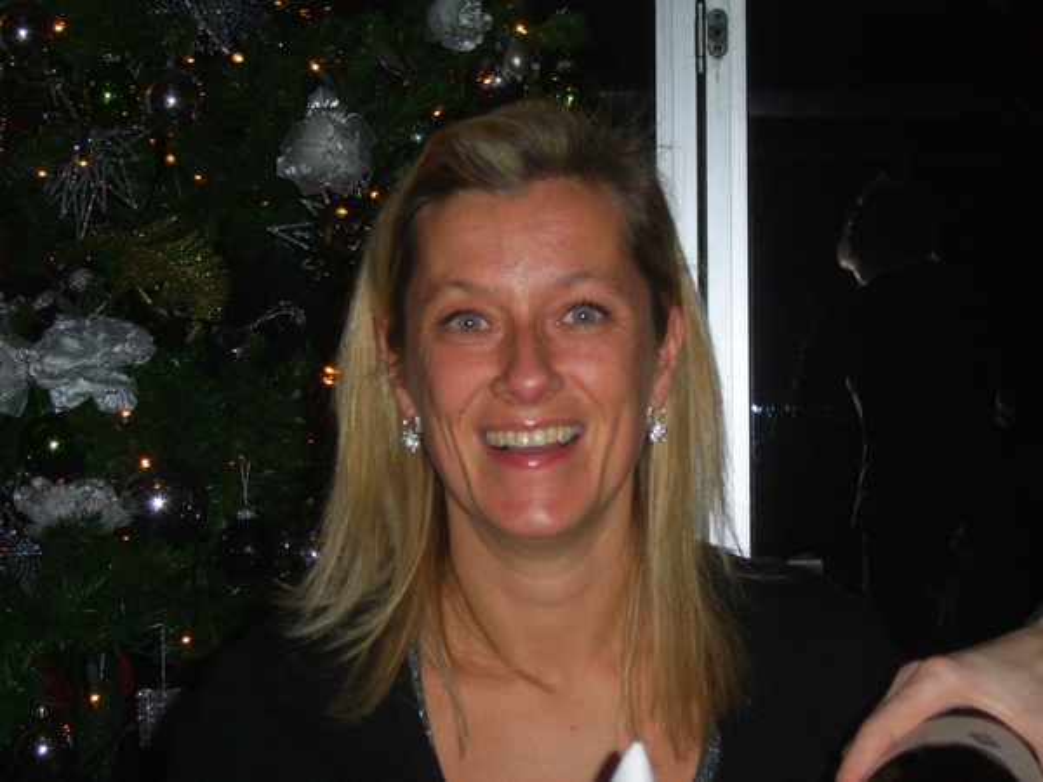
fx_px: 3073
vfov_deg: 14.5
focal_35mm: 102
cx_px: 522
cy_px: 391
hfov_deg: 19.3
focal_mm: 21.2
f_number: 4.8
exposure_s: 1/60
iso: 100
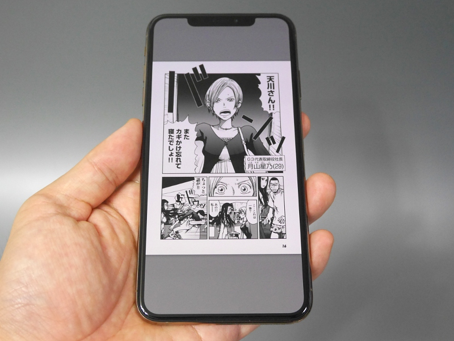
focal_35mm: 42
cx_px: 227
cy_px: 170
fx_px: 551
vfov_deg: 34.3
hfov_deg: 44.8
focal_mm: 21
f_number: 4.5
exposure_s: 1/60
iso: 1600
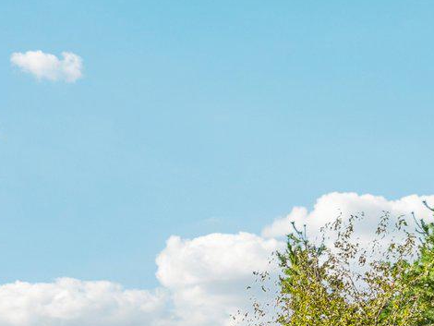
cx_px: -37
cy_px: 464
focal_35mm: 67
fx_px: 840
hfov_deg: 26.7
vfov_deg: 19.6
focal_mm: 16
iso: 400
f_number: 8
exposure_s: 1/160
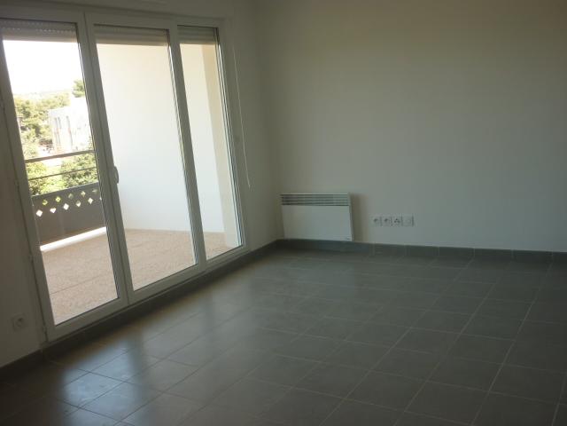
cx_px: 284
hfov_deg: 55.4
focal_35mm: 33
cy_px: 213
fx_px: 541
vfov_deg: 42.9
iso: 80
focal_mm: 5.5
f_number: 2.8
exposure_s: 1/100
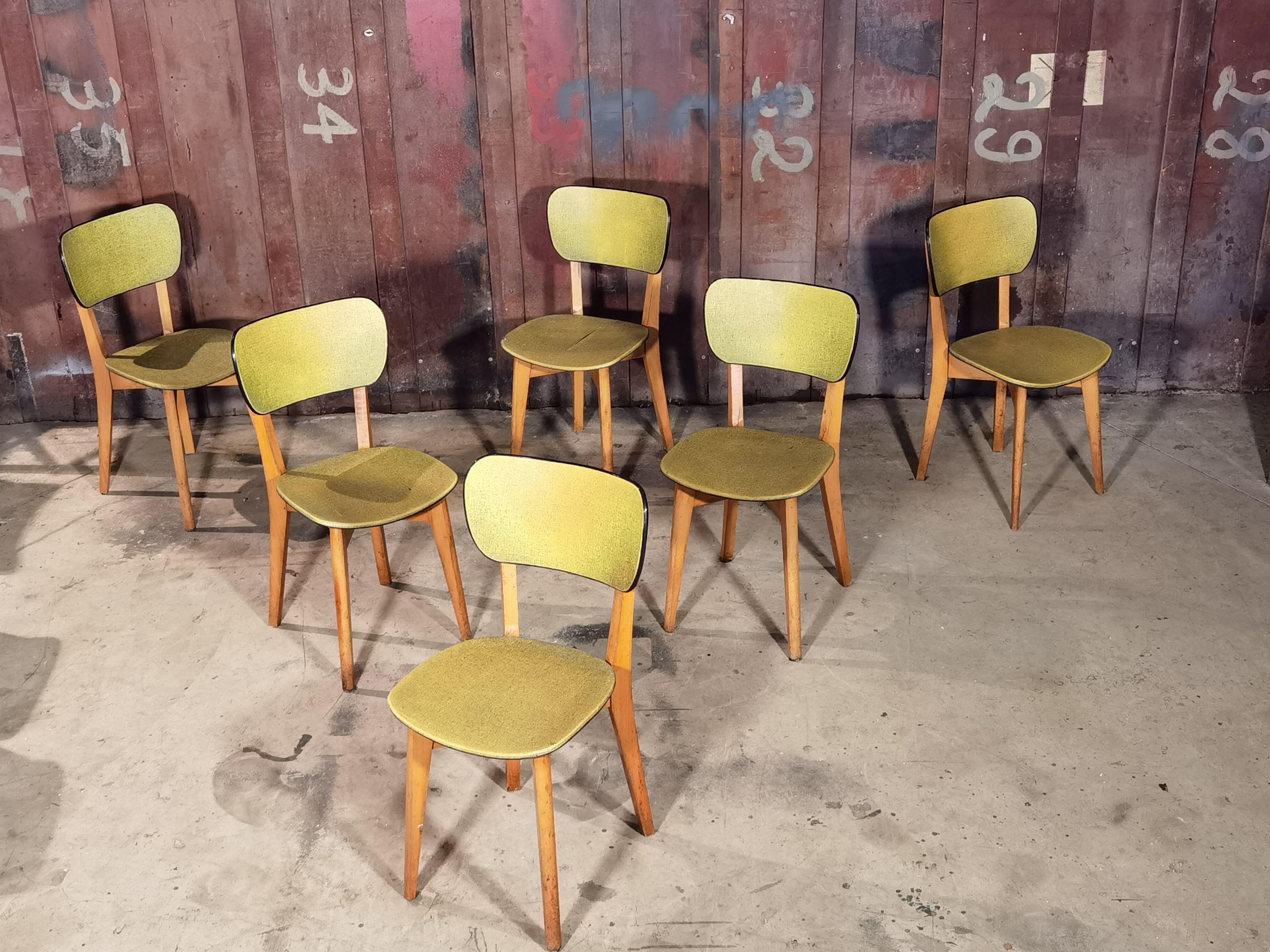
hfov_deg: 42.9
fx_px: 1614
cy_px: 478
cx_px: 621
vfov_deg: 32.9
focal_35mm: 44
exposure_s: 1/33.3
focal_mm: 6.71
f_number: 1.9
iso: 400
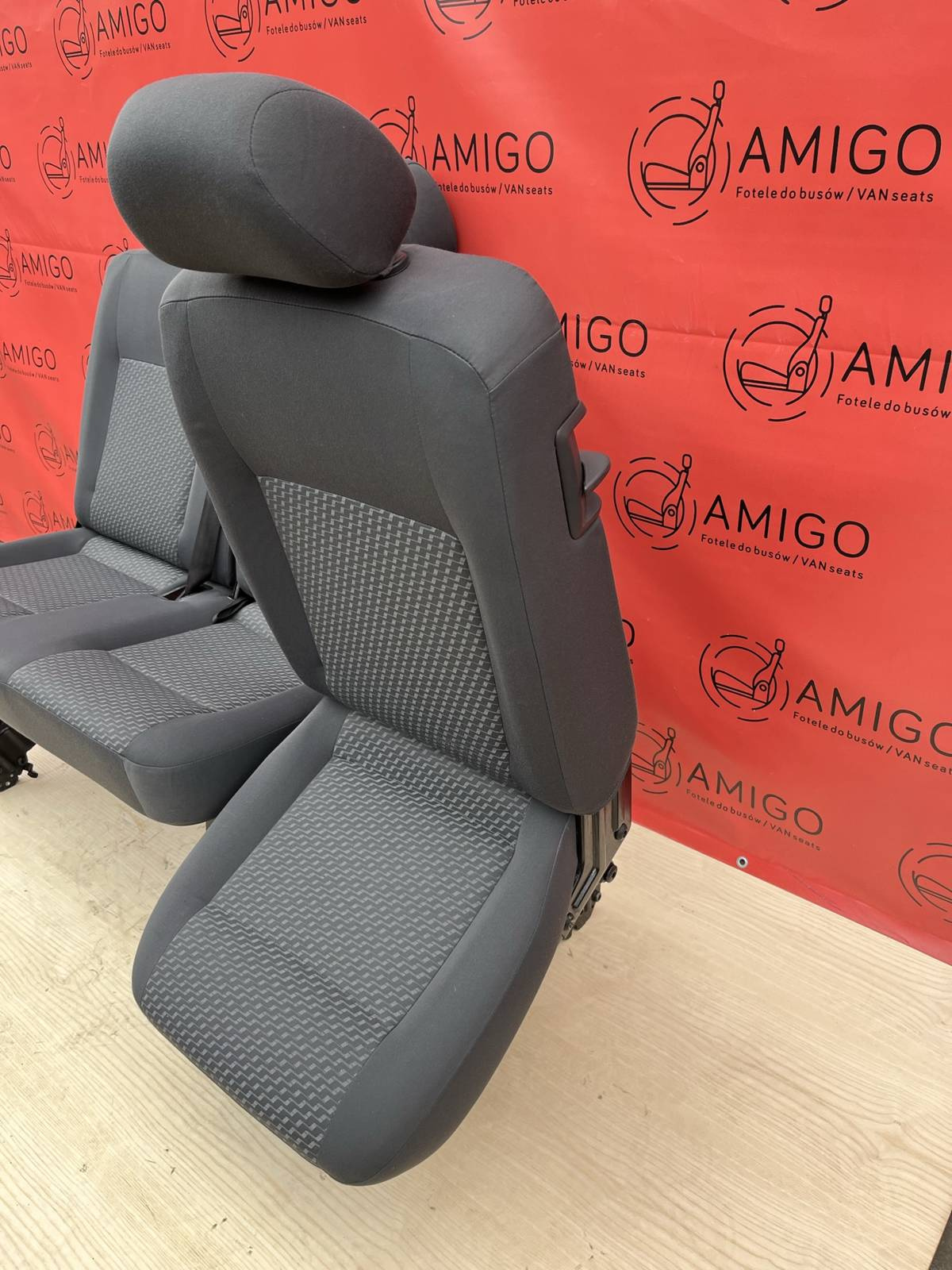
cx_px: 476
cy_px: 635
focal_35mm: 26
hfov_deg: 53.1
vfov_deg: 67.3
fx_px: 953
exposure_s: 1/497
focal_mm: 5.1
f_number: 1.6
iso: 50
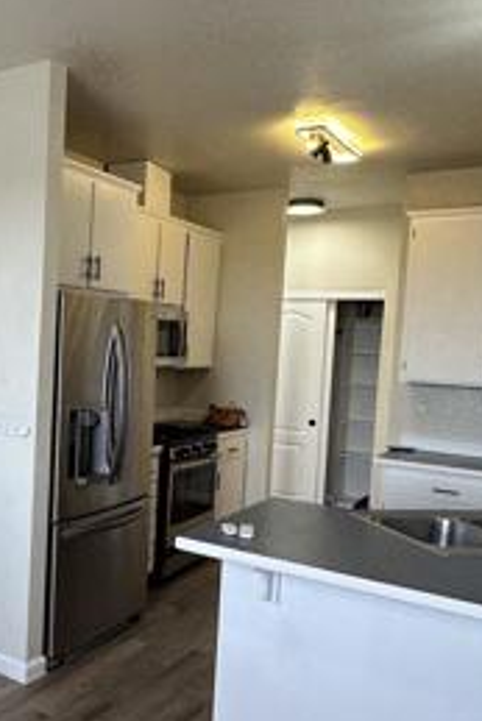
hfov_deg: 34.4
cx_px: 28
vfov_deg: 53.1
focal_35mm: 36
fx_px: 722
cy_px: 379
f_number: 2.2
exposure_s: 1/120
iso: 100
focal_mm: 2.22
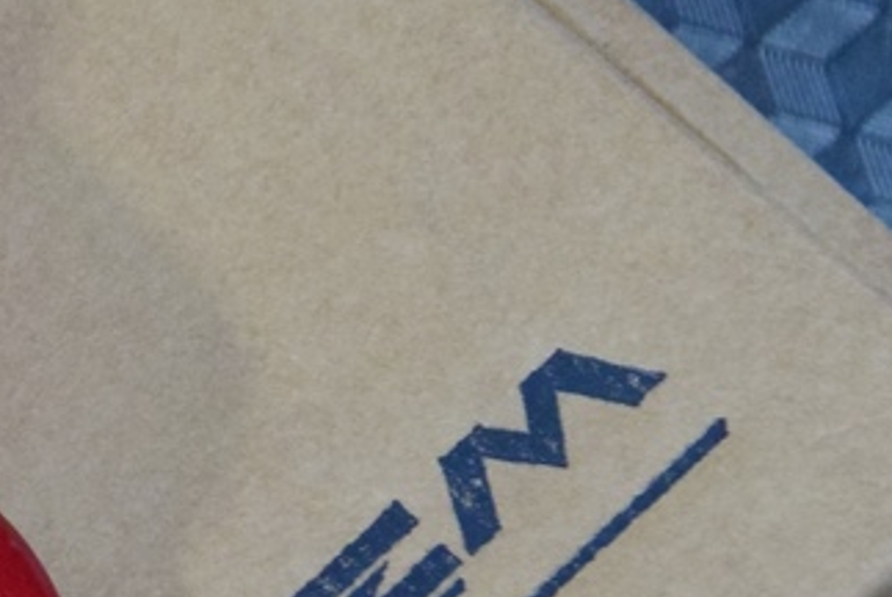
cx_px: -1257
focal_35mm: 334
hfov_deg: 5.9
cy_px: 224
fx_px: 8295
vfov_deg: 4.1
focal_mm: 45
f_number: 5.6
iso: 2000
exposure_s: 1/25
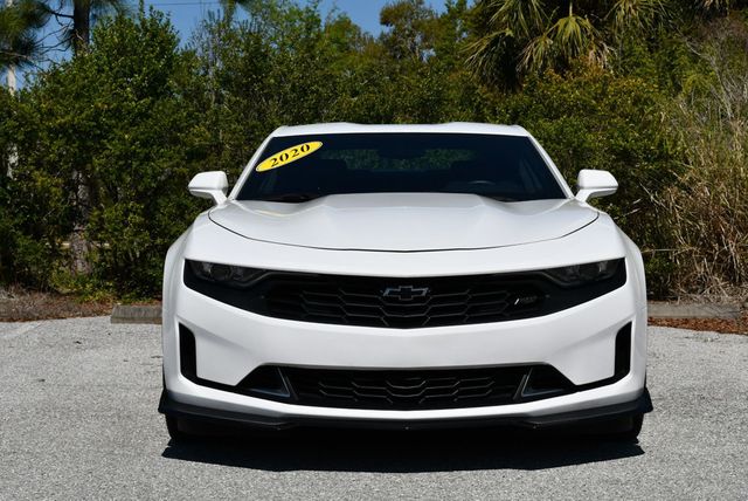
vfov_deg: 17.1
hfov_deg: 25.3
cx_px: 374
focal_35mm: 80
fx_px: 1664
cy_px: 250
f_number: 10
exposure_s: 1/400
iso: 100
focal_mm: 40
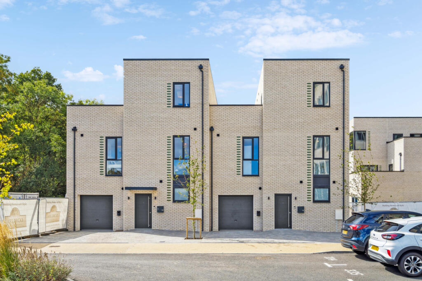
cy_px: 140
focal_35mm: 30
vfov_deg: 43.6
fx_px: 352
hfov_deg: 61.9
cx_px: 211
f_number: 10
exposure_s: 1/1000
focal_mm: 30
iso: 640
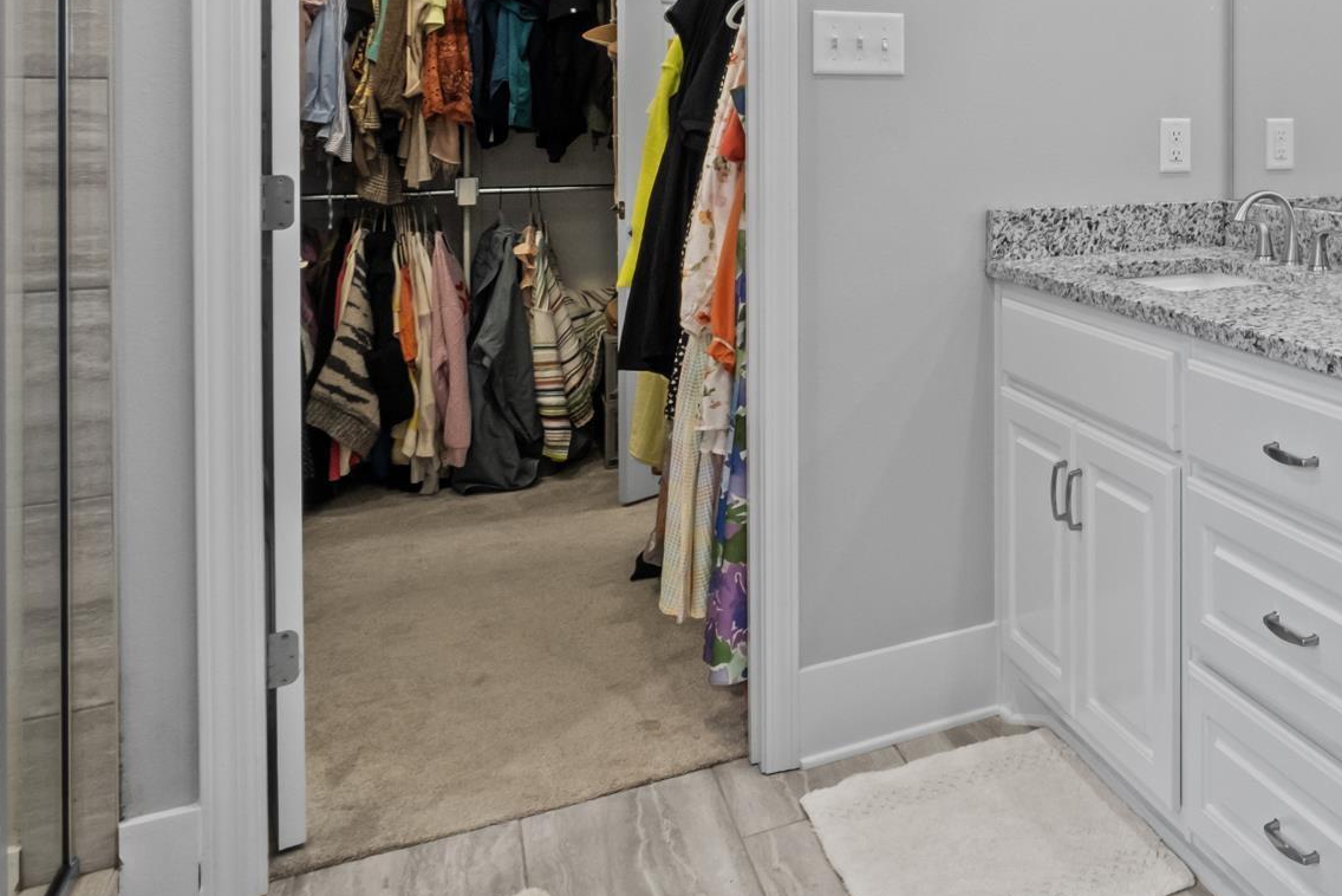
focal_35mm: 33
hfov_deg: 46.4
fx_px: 1230
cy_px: 119
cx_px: 1385
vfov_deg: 37.8
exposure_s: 1/4
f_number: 9
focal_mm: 10
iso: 800
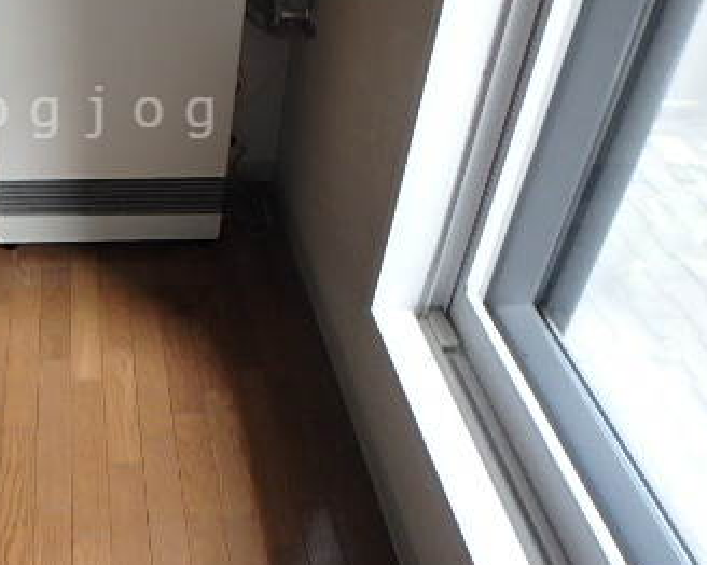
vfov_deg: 36.1
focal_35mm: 40
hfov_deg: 42.3
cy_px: 112
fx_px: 836
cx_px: 78
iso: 400
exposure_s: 1/30
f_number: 3.5
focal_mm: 3.7
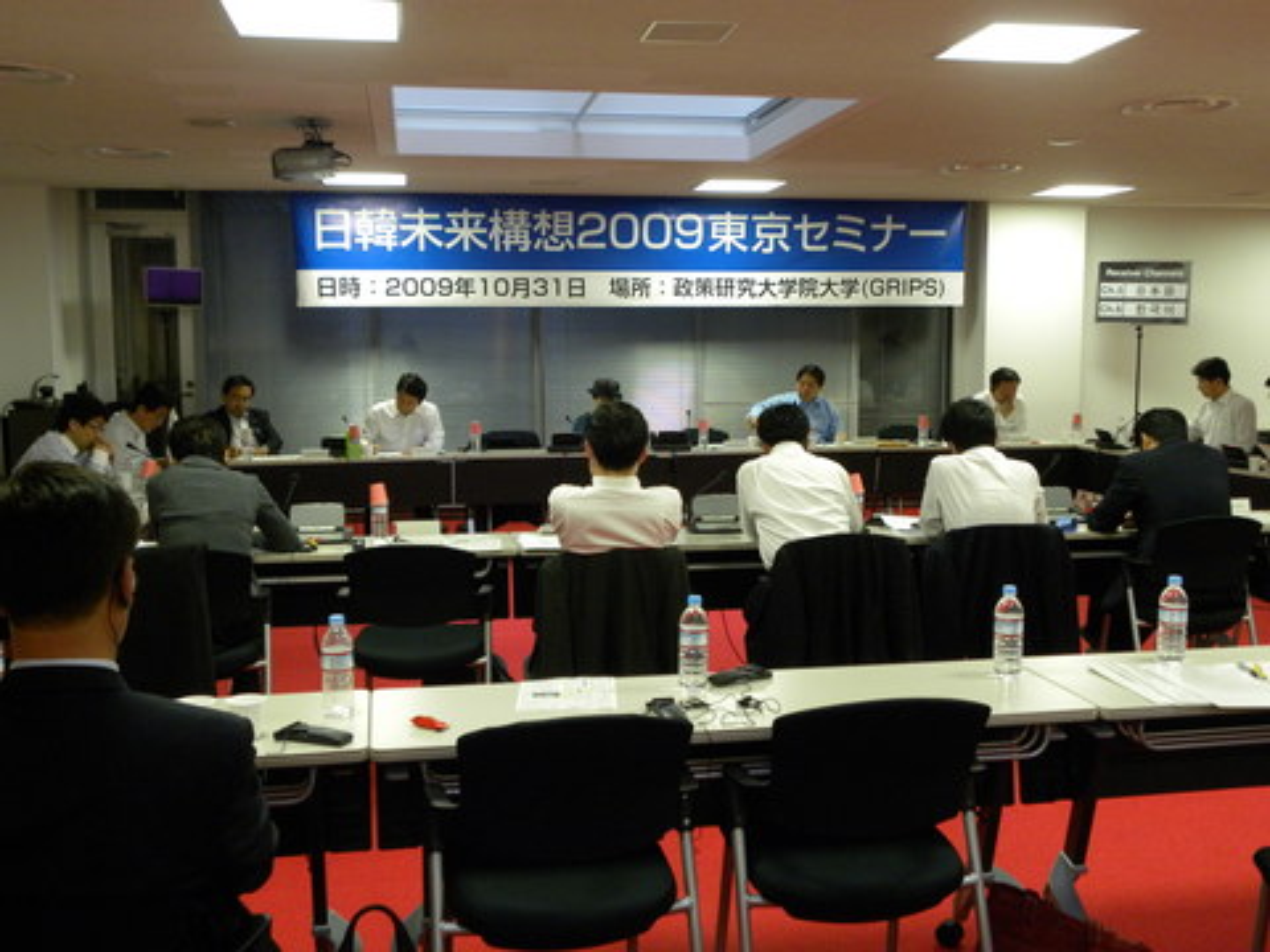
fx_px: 1357
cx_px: 635
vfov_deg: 38.7
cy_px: 476
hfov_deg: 50.1
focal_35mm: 37
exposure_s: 1/74.7
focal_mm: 6.6
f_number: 3.2
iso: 317
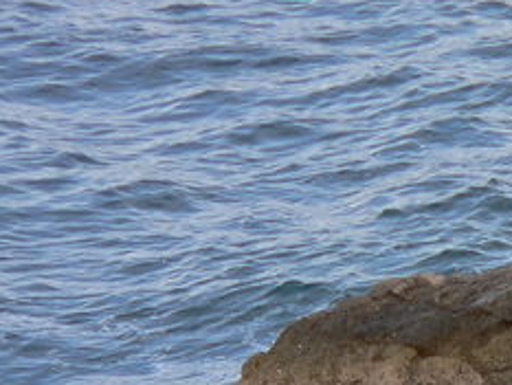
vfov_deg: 1.4
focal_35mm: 1089
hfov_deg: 1.8
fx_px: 16116
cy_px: 394
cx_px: 655
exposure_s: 1/320
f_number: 4
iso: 80
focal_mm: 70.3
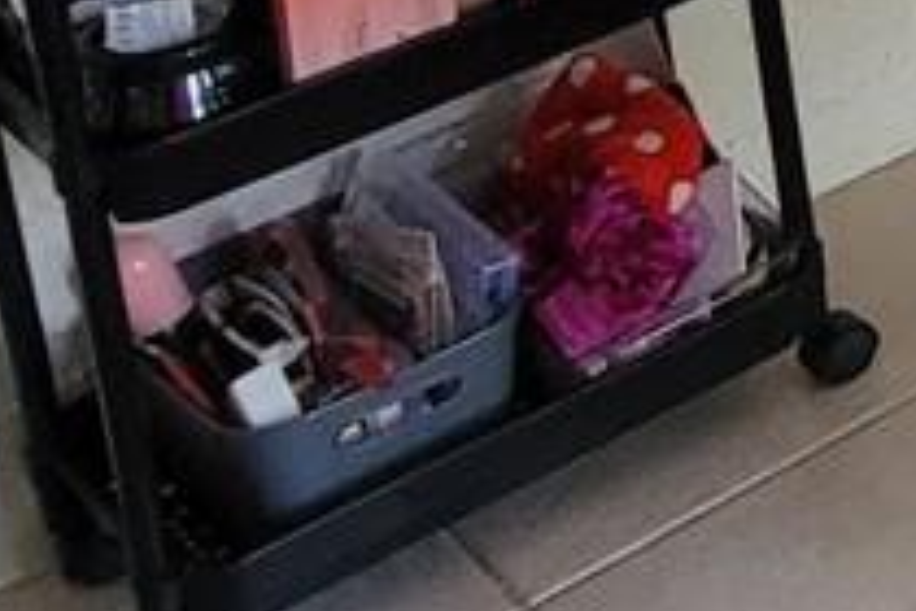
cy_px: -925
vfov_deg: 10.9
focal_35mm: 103
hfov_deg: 13.0
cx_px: 2386
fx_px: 2621
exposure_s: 1/40
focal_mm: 2.2
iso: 320
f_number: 2.2
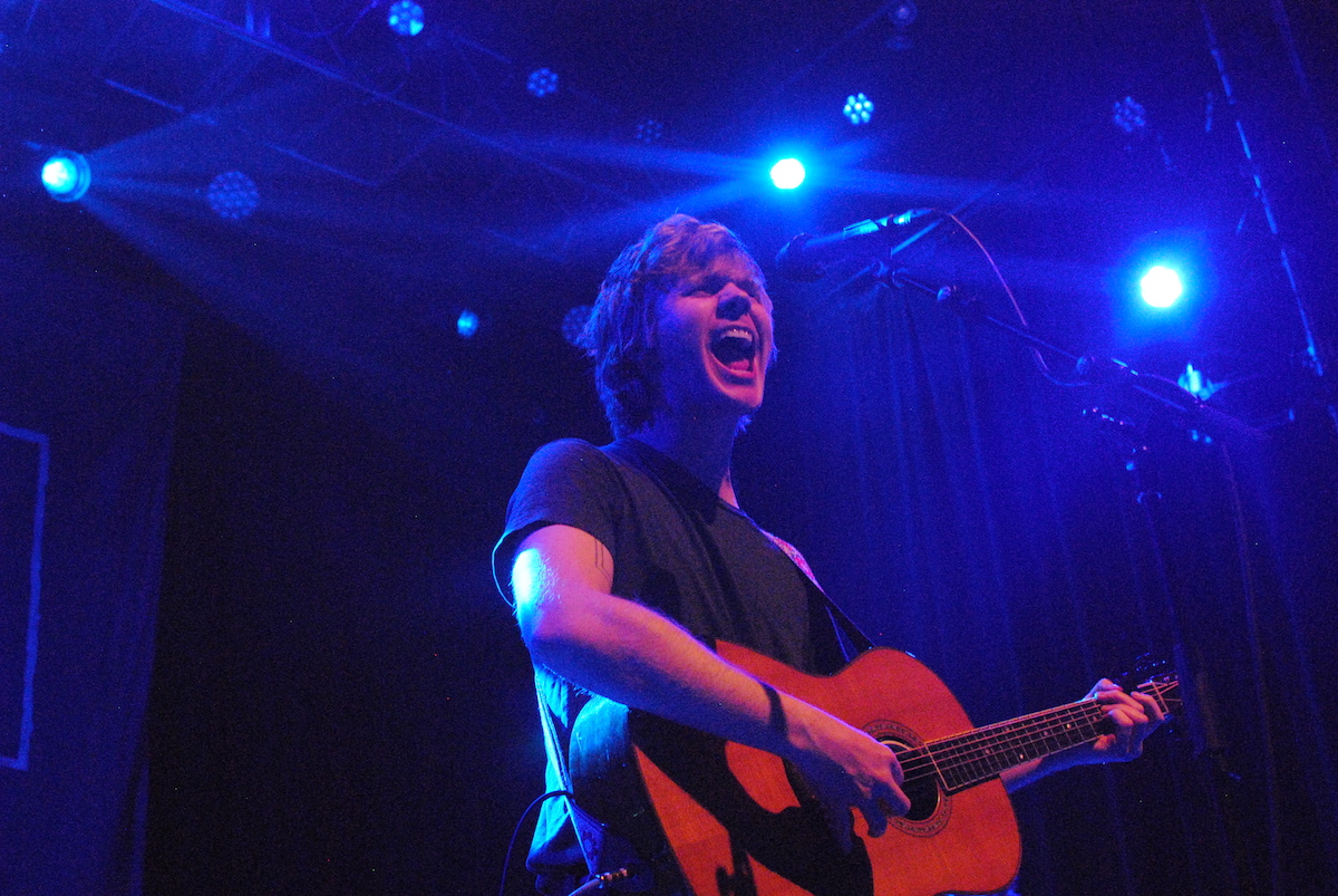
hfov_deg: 37.8
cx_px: 669
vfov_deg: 25.8
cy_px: 448
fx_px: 1953
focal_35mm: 52
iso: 2800
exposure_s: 1/30
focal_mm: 35
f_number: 4.5
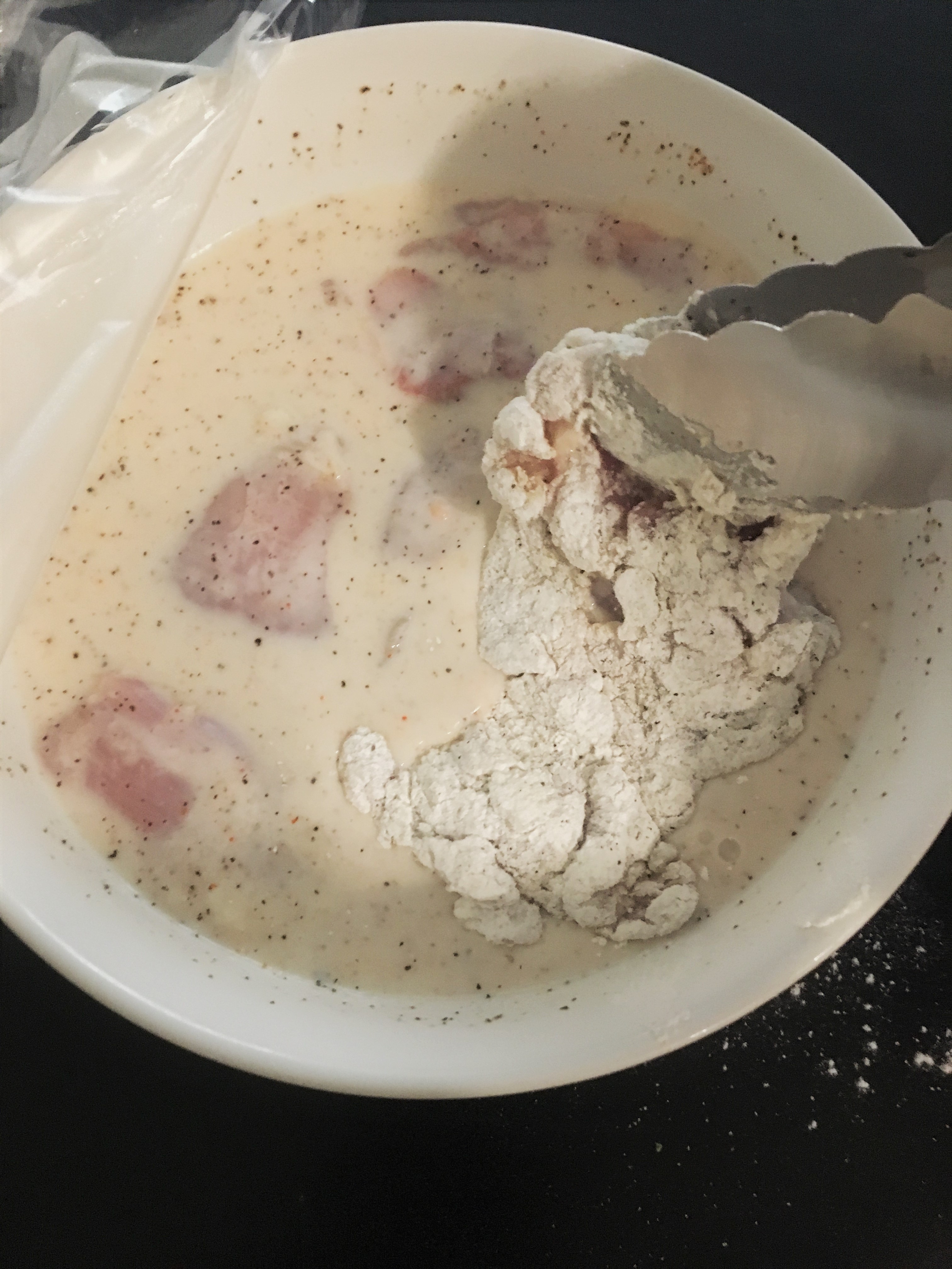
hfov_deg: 48.2
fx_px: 1063
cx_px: 476
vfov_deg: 61.7
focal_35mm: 29
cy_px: 634
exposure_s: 1/15
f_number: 2.2
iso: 320
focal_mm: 4.15
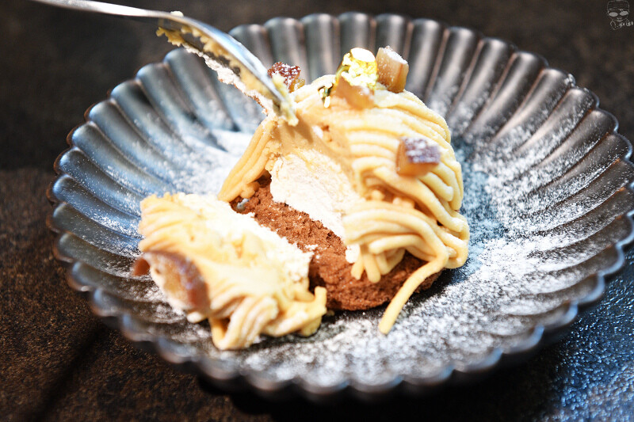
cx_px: 317
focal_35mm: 70
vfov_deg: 19.4
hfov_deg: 28.8
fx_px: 1232
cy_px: 211
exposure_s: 1/80
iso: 1600
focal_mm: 70
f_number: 5.6
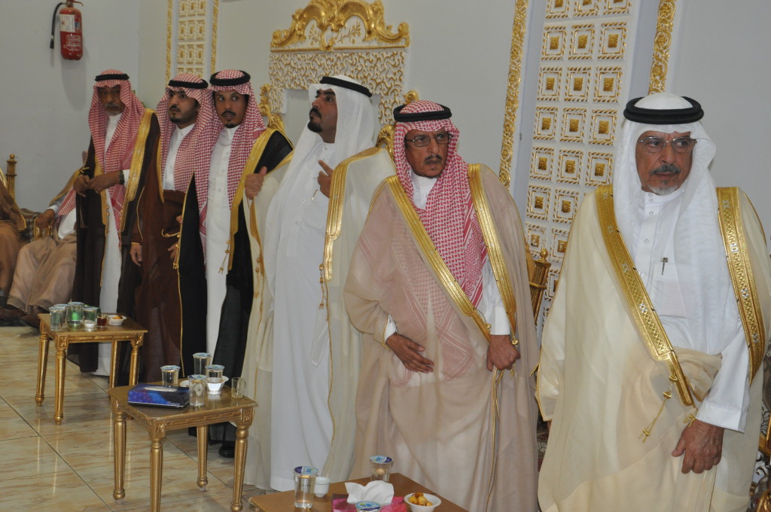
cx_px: 386
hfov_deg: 41.2
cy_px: 256
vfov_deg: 28.0
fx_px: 1027
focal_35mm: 48
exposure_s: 1/80
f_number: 6.3
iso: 1000
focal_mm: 32
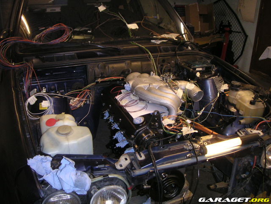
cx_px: 136
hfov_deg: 50.1
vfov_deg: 38.7
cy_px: 102
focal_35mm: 37
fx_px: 290
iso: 160
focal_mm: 5.7
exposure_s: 1/45
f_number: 2.8
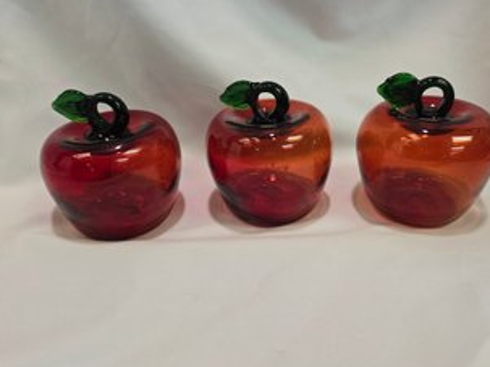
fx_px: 368
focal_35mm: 26
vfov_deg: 53.0
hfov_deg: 67.2
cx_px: 266
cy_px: 177
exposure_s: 1/120
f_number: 1.7
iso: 320
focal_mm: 6.3
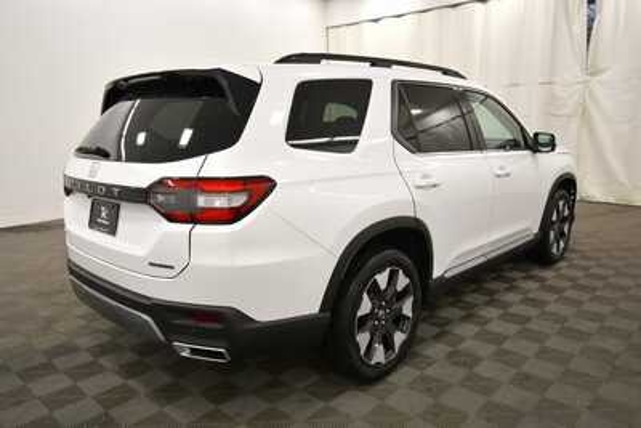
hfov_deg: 67.4
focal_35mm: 27
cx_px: 320
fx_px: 481
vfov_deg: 48.0
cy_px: 214
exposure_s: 1/200
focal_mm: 18
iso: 800
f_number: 5.6
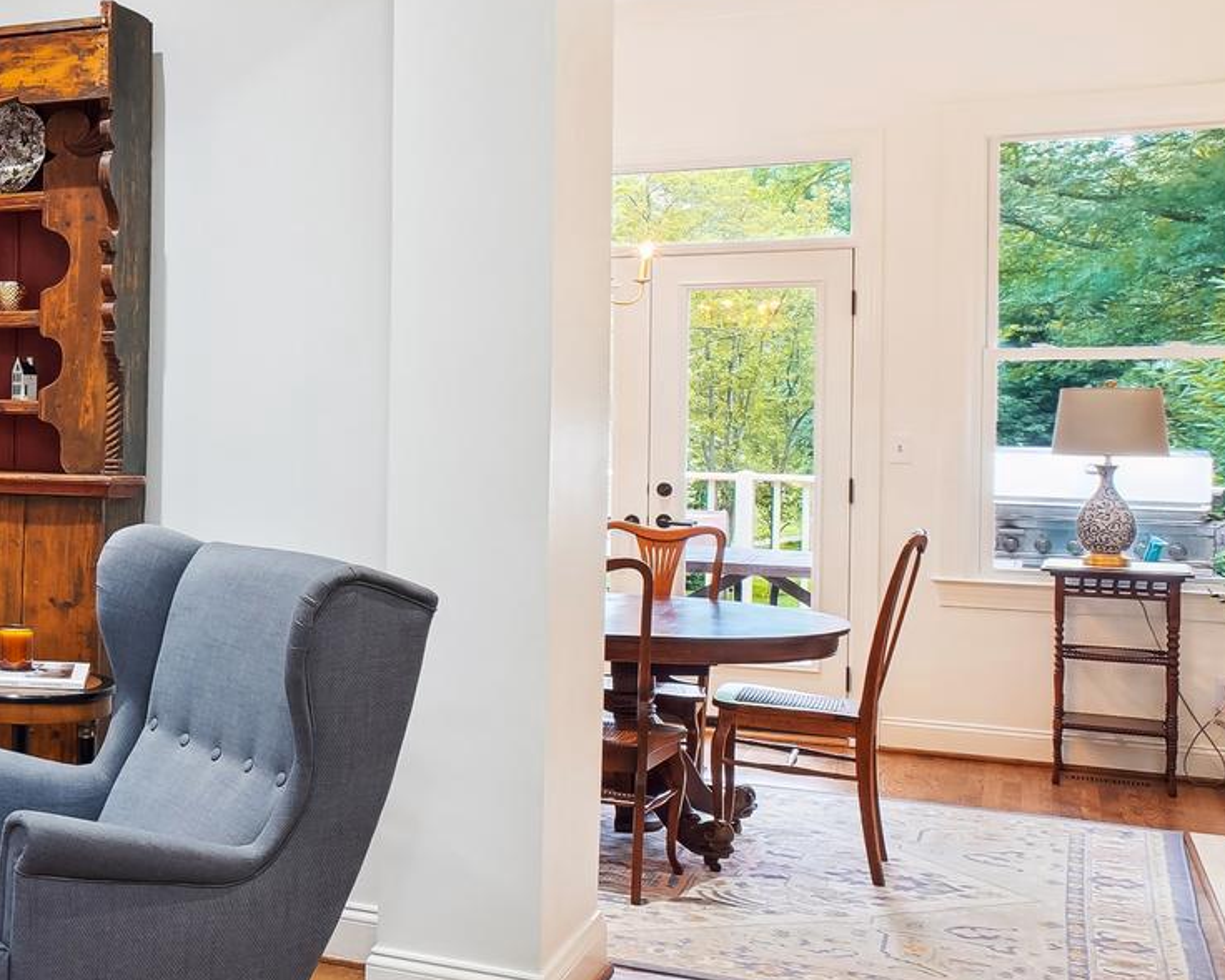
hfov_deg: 30.8
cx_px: -374
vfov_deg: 32.0
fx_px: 1704
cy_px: 398
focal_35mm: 47
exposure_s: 1
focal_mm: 18
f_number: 8
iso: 100
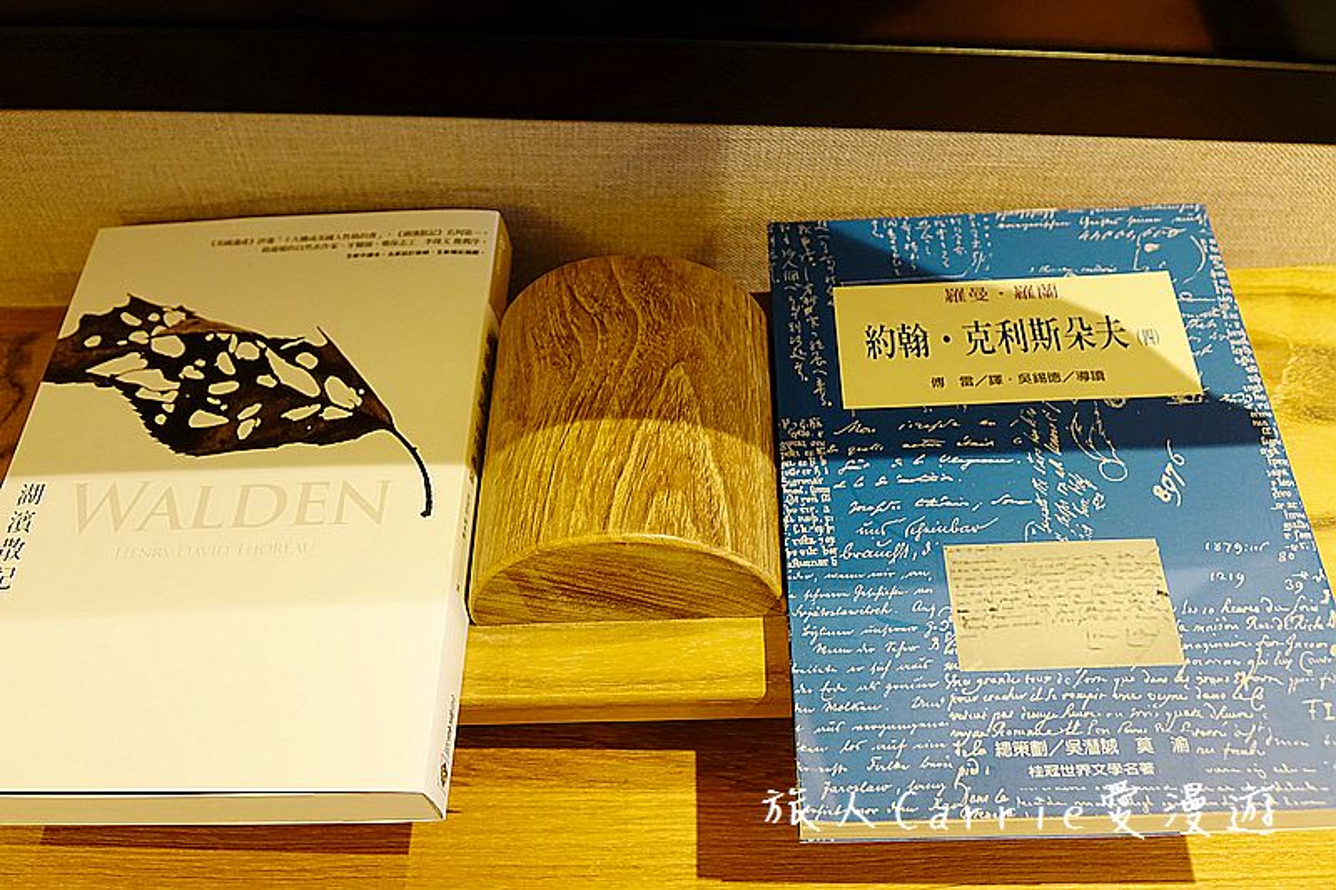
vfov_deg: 40.0
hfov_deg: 57.2
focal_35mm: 33
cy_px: 445
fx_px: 1224
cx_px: 668
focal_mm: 12.03
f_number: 2.8
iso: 640
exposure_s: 1/40
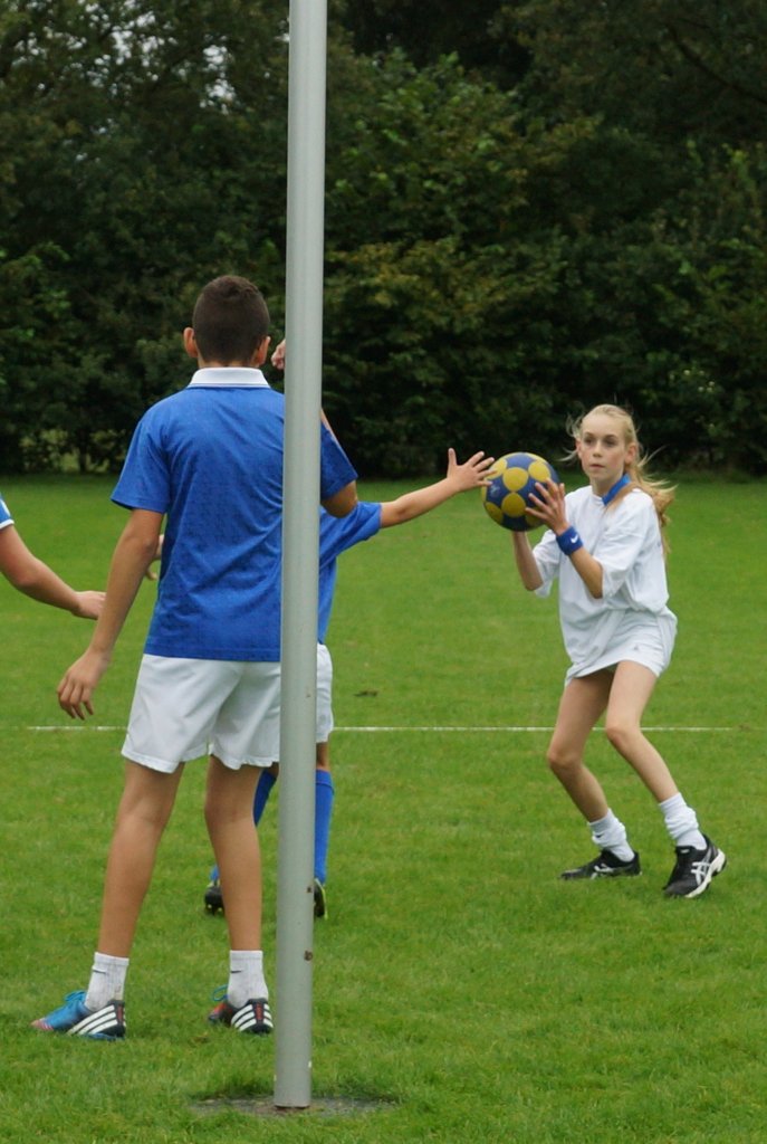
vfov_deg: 37.8
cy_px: 572
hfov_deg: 25.9
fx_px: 1670
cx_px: 384
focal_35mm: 52
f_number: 4.5
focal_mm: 35
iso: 320
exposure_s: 1/400
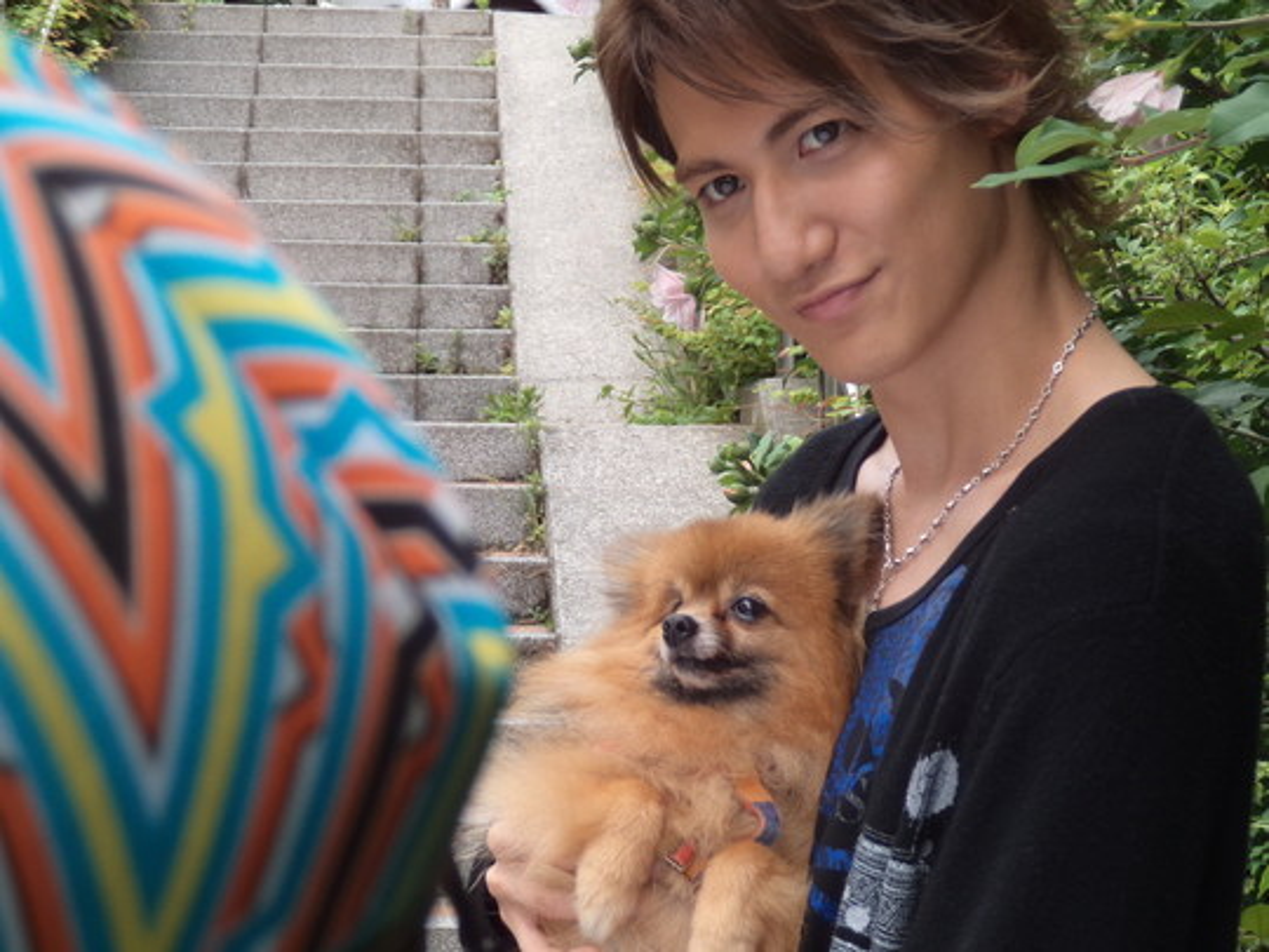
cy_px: 476
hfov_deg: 20.4
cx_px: 634
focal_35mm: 96
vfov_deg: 15.4
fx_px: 3519
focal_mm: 17
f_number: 5.5
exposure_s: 1/100
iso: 80
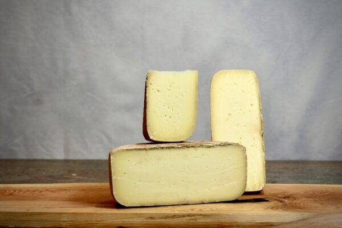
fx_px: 989
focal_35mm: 104
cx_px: 171
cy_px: 114
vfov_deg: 13.2
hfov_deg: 19.6
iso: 1000
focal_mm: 104
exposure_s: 1/60
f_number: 8
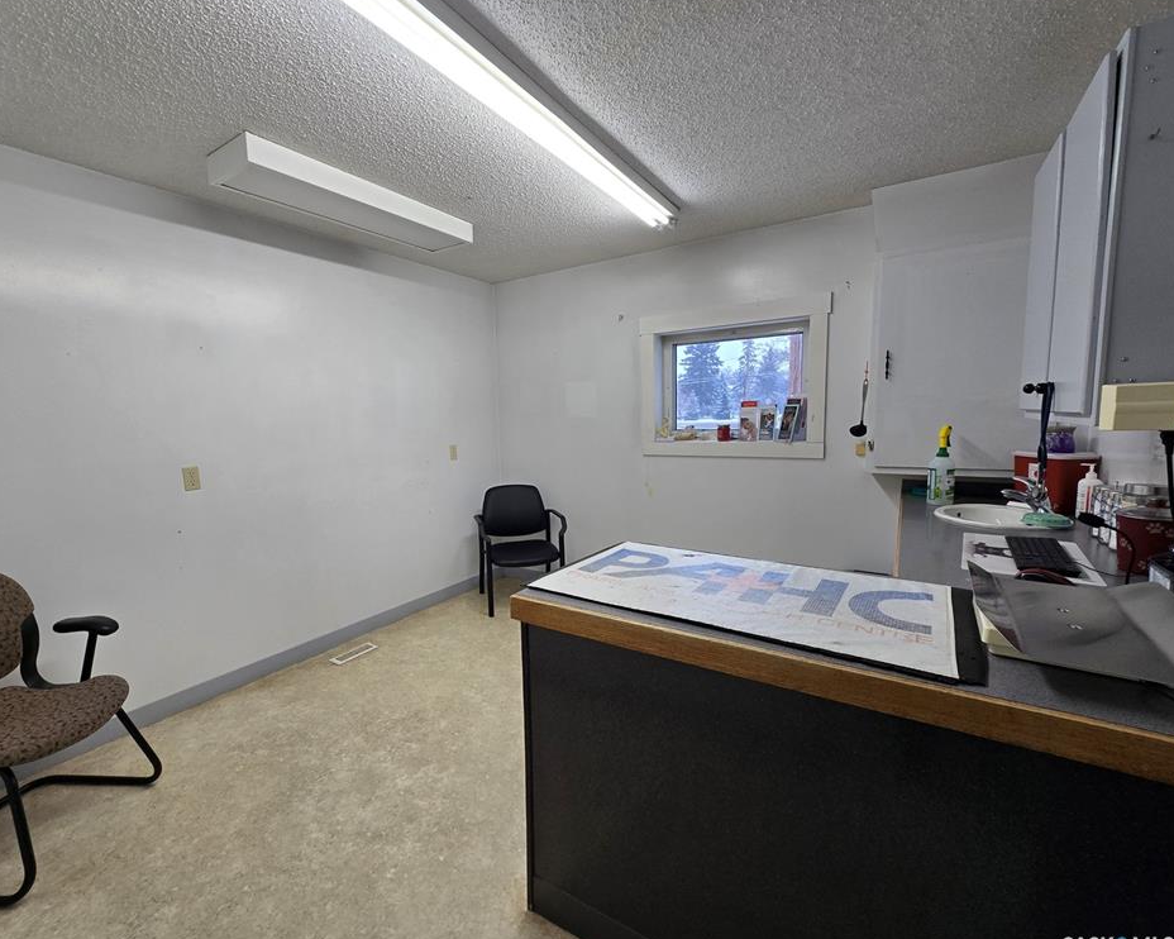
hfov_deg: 100.5
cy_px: 468
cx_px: 540
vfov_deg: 88.0
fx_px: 486
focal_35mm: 14
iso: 80
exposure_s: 1/120
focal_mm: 2.2
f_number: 2.2
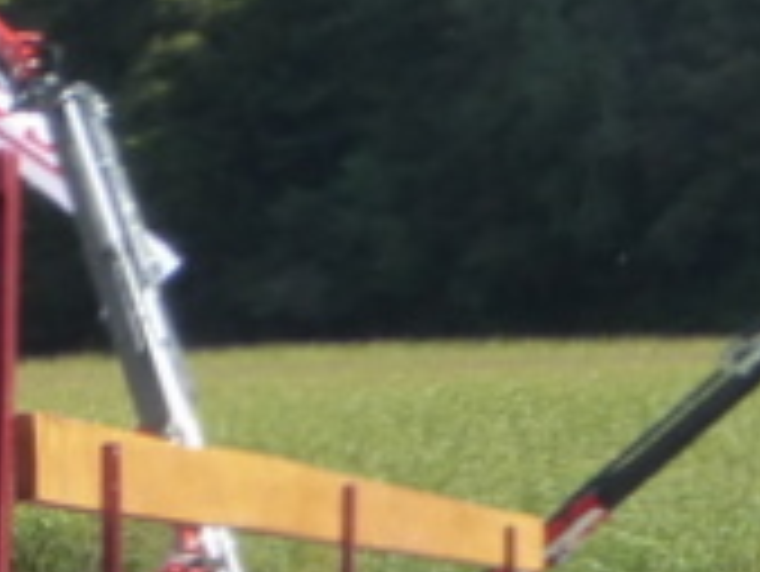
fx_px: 4021
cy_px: 1351
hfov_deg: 9.0
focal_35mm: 183
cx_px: -1399
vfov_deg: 7.6
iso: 160
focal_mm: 5.4
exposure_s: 1/500
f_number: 4
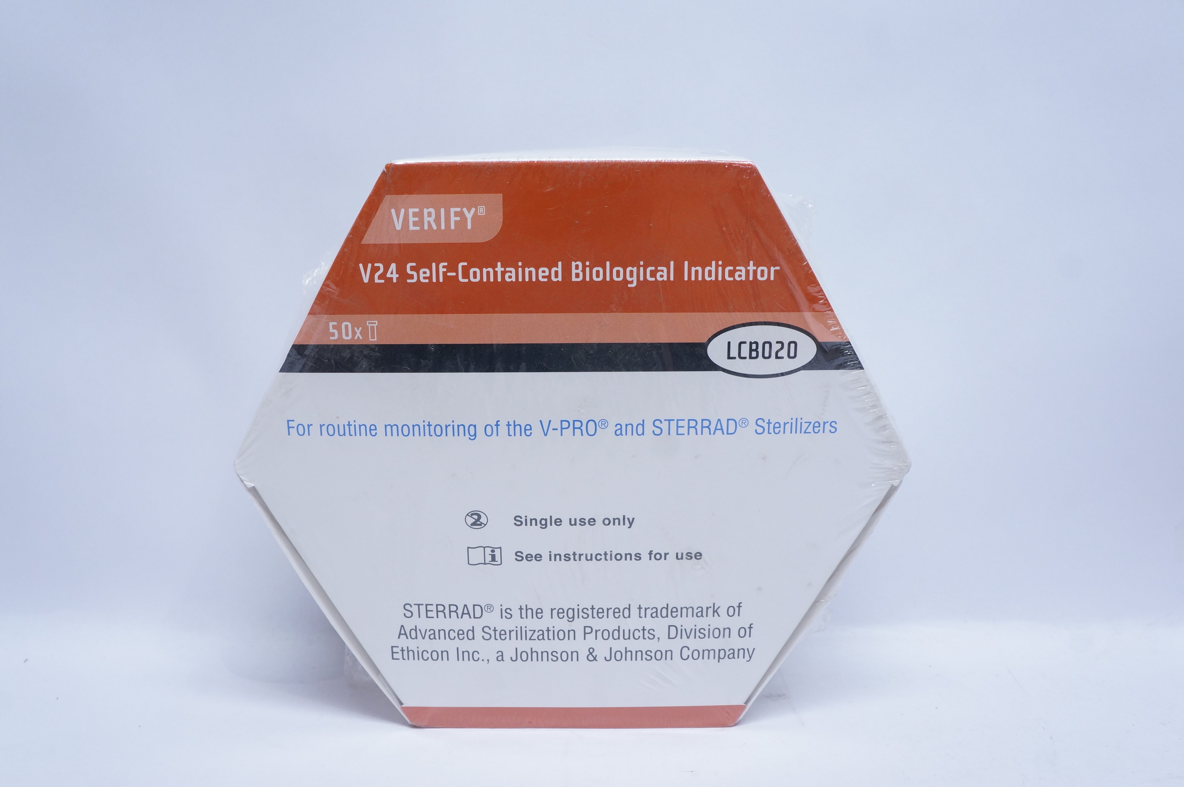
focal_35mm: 30
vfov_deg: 43.5
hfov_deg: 62.0
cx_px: 592
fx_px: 986
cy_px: 394
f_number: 7.1
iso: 800
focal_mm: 20
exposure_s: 1/50
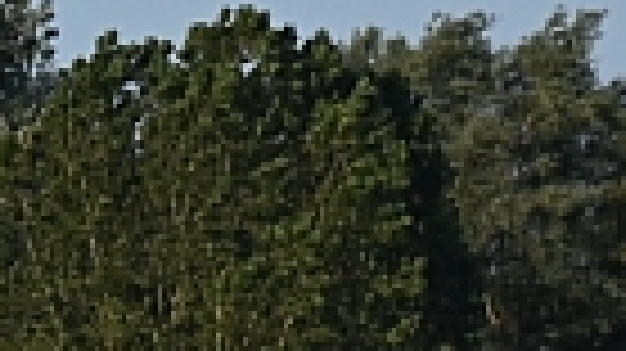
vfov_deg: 1.3
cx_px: -1112
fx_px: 15378
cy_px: 713
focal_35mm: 927
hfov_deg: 2.3
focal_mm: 120
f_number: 5.6
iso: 100
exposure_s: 1/500
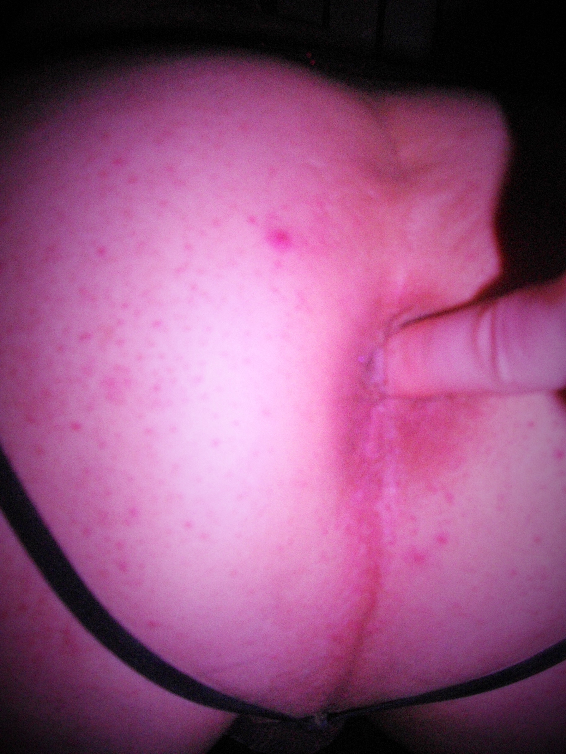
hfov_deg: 45.4
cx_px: 283
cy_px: 377
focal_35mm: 31
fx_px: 676
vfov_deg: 58.4
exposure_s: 1/50
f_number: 2.9
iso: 200
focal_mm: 5.7
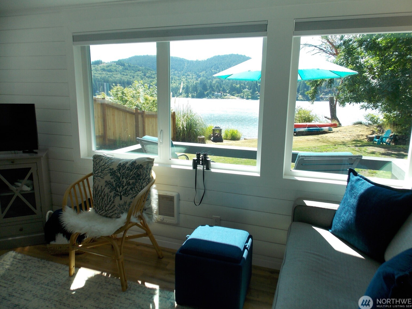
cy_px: 153
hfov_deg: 71.6
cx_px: 213
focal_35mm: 24
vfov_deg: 56.8
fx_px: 286
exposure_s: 1/160
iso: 80
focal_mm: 4
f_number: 3.1
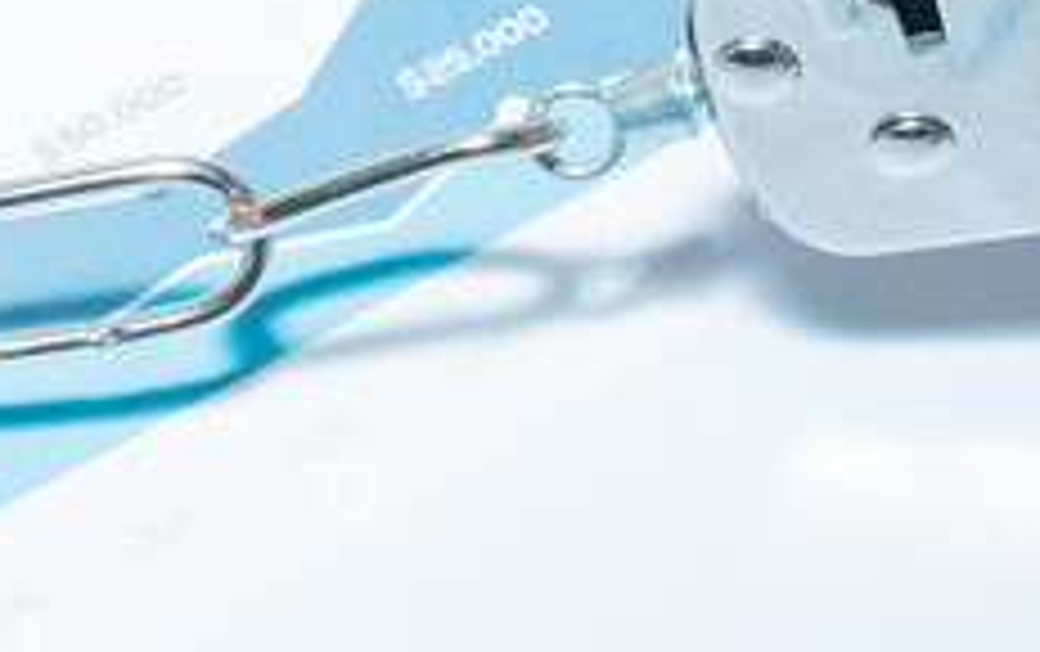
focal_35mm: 185
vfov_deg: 7.0
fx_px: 5250
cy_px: -389
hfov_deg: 11.3
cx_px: 194
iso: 400
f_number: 11
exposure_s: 1/80
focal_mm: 35
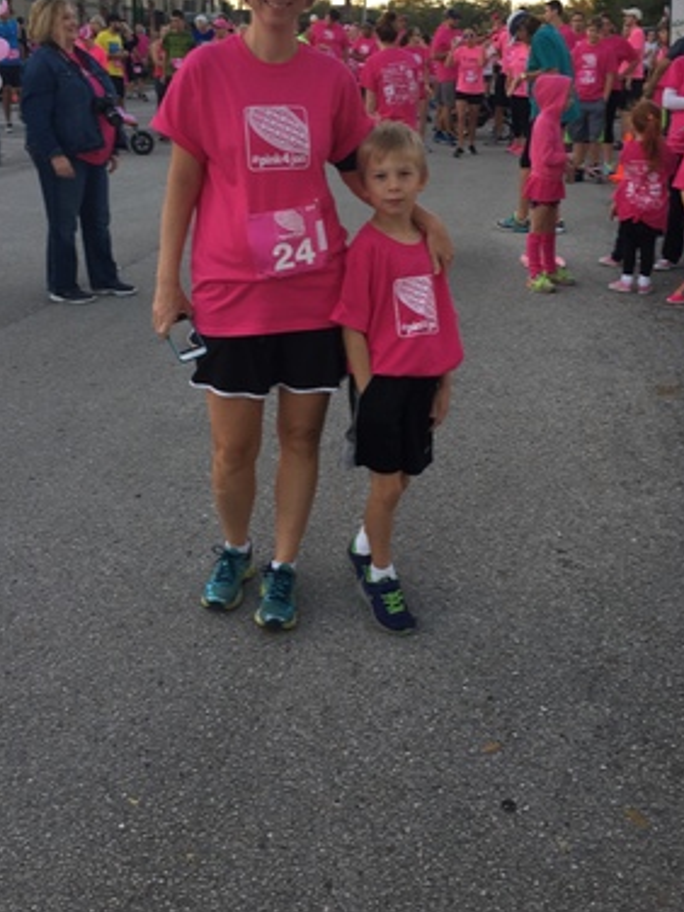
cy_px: 340
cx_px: 357
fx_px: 975
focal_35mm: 37
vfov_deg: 49.6
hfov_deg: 38.7
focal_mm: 4.15
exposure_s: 1/120
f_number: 2.2
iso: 40
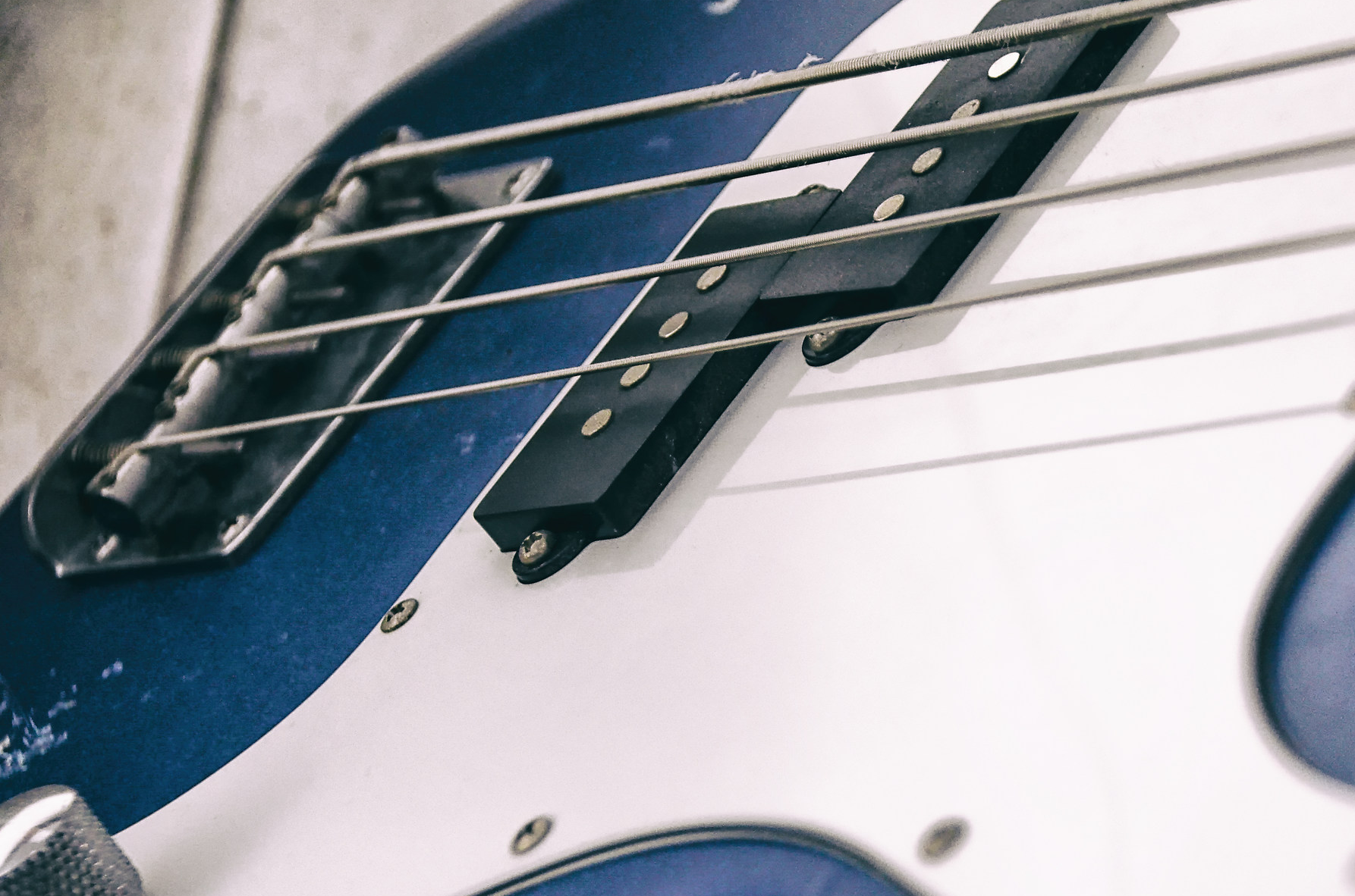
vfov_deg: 6.5
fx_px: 7949
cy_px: 568
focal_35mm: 212
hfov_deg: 9.7
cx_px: 844
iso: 800
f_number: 5.3
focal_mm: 105
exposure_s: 1/200
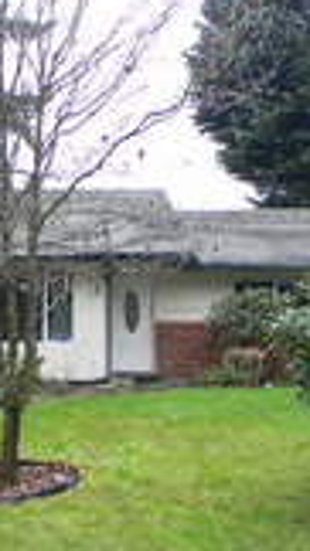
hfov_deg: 18.2
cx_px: 31
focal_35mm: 65
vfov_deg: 32.3
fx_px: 951
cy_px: 231
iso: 146
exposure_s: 1/30
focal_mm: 5
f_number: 3.5
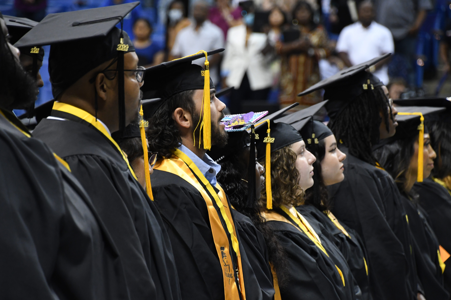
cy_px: 150
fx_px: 2912
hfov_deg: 8.9
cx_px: 226
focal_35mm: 232
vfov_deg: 5.9
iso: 2500
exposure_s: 1/125
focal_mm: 155
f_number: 6
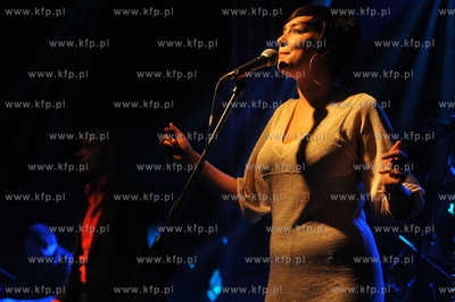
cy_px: 151
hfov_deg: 25.4
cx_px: 228
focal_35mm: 80
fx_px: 1010
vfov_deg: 17.0
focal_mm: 80
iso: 1600
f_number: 4
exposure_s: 1/160
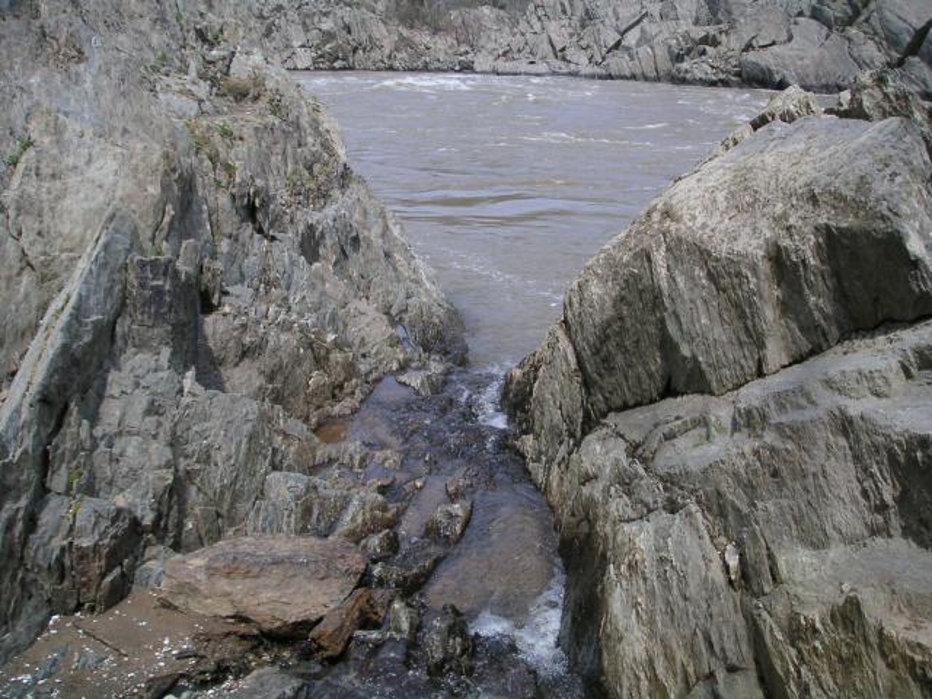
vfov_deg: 37.7
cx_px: 466
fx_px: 1023
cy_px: 350
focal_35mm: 38
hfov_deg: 49.0
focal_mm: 6
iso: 50
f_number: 2.8
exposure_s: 1/750
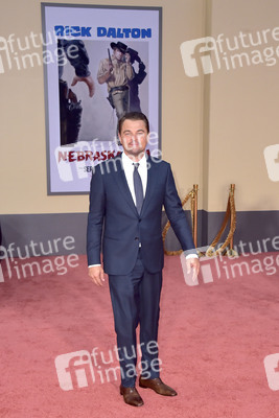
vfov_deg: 43.6
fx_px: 523
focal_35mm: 45
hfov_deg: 29.9
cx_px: 140
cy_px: 209
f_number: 7.1
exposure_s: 1/250
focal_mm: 45
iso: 800
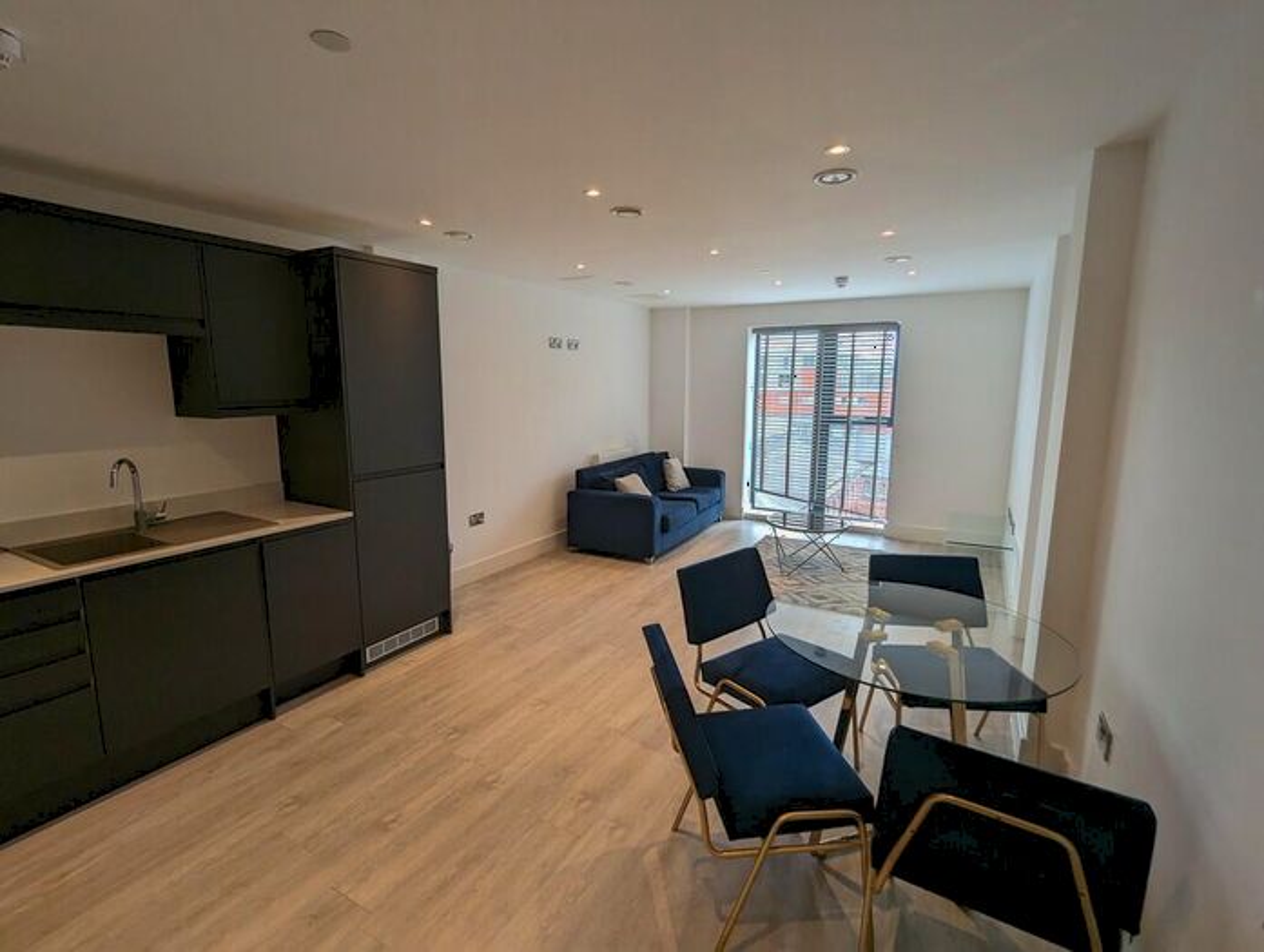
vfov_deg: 78.3
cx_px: 632
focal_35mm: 16
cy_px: 476
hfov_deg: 94.4
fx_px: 585
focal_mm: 2.35
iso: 47
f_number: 2.2
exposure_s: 1/91.5
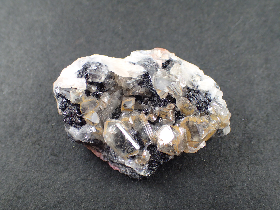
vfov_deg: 37.7
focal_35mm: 38
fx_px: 307
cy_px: 105
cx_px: 140
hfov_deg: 49.0
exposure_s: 1/160
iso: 250
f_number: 2.7
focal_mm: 6.86
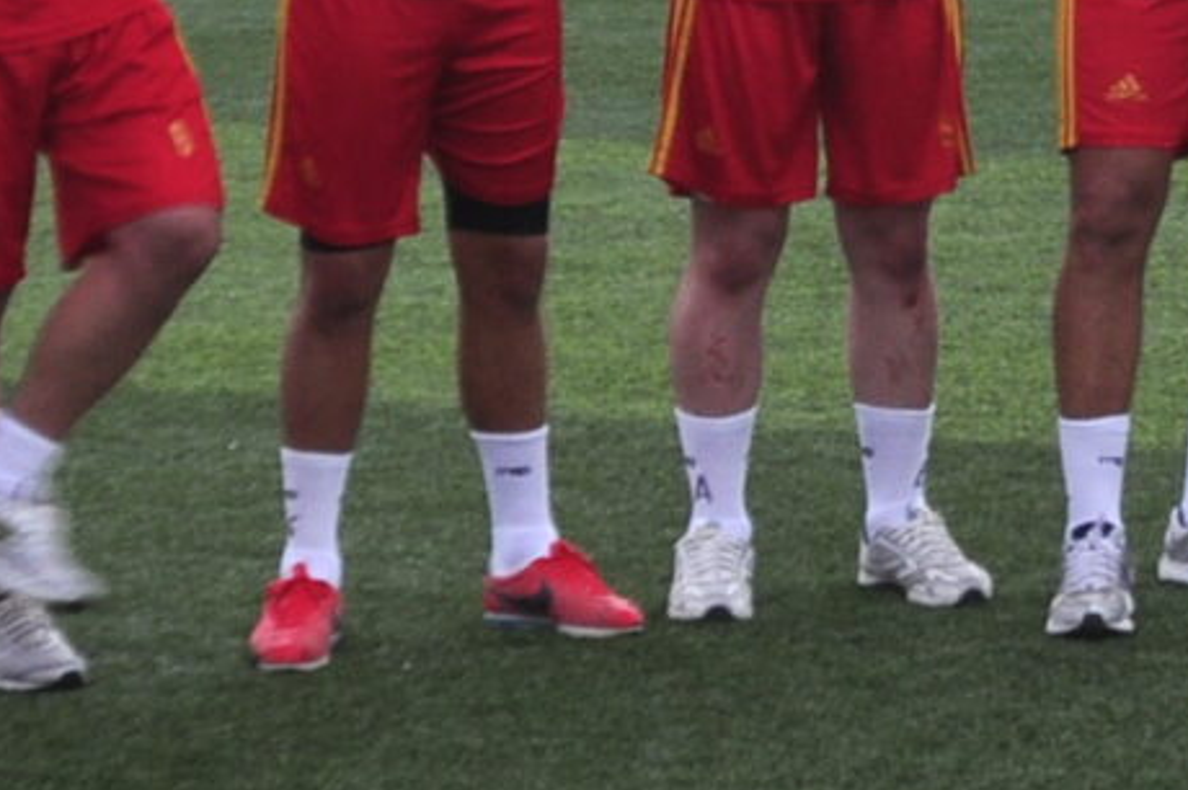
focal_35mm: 217
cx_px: 937
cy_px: 207
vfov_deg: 6.3
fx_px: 7156
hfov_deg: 9.5
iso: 250
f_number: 6.3
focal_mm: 26
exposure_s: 1/10
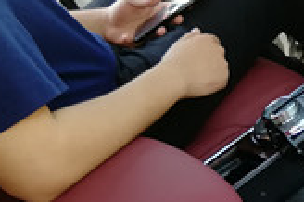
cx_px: 408
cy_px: 48
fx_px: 793
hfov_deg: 19.8
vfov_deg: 14.5
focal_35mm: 94
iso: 64
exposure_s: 1/100
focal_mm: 3.83
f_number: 1.8
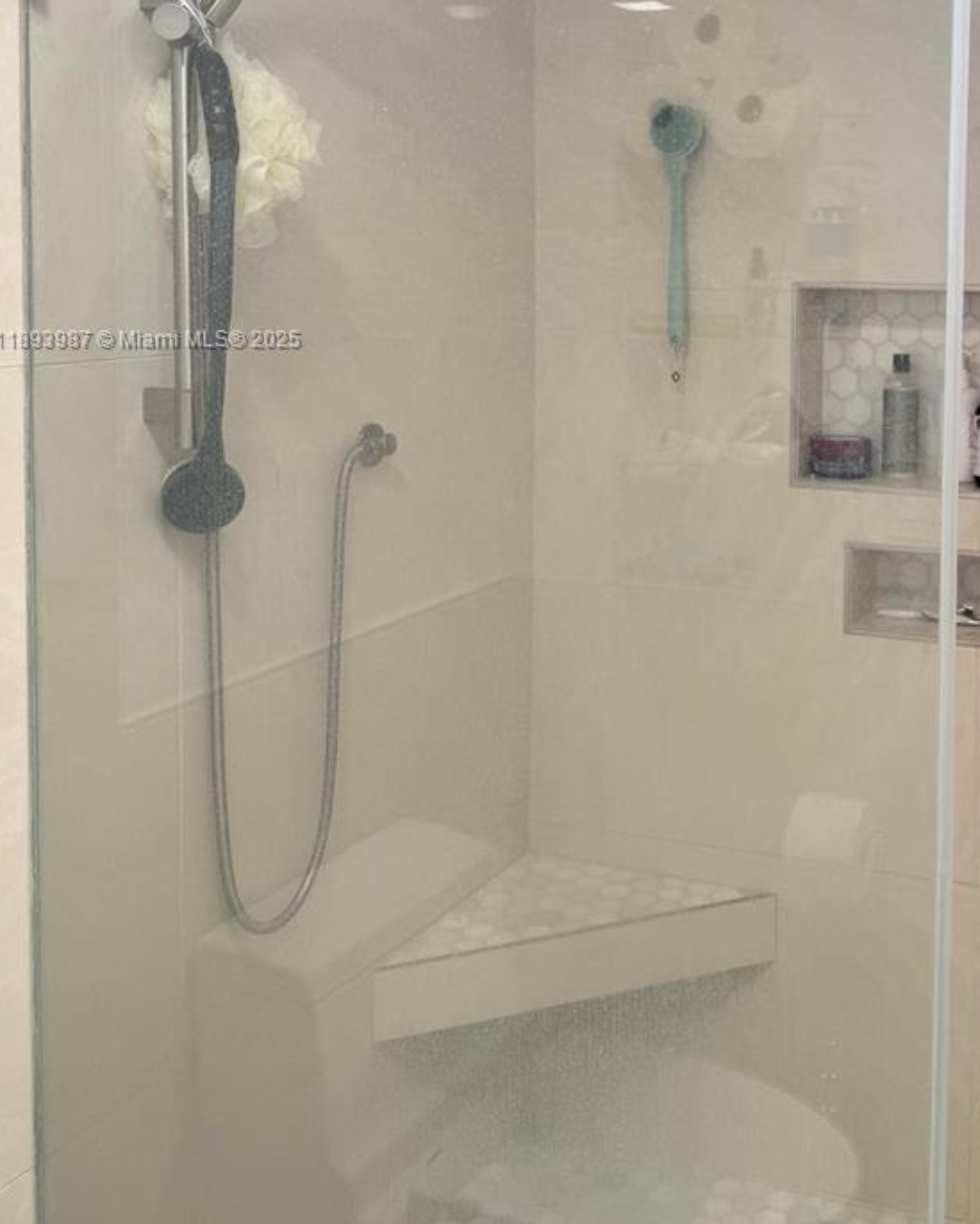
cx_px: 777
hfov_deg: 35.4
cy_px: 341
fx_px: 1486
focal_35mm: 41
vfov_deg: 43.7
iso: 100
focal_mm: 6.76
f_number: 1.78
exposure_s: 1/120
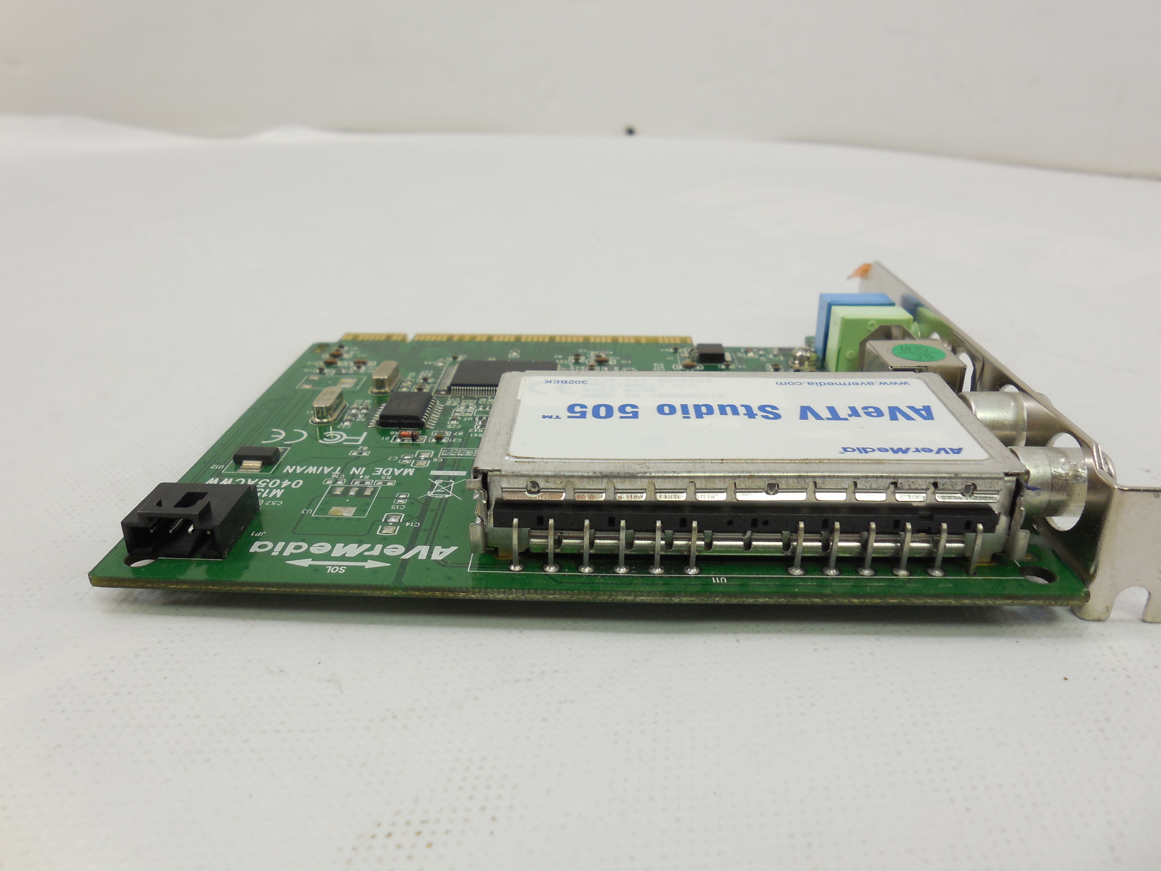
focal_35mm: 26
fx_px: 872
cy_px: 436
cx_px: 580
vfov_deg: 53.1
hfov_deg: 67.3
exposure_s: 1/30
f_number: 3.5
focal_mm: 4.6
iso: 125
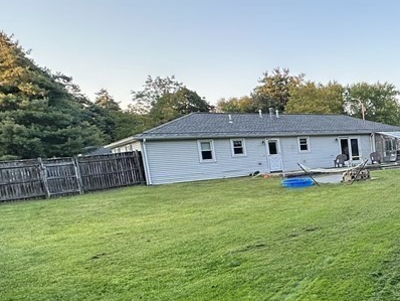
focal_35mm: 36
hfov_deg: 41.7
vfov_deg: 39.2
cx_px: 432
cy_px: 204
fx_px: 416
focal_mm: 2.22
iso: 40
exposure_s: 1/115
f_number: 2.2
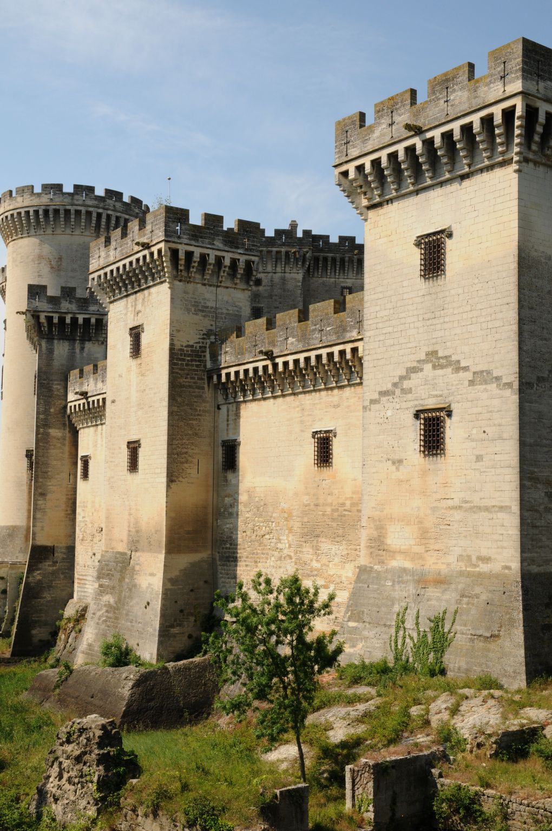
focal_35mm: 45
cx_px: 276
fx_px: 1038
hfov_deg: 29.8
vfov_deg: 43.7
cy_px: 416
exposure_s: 1/500
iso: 500
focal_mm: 30
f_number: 11
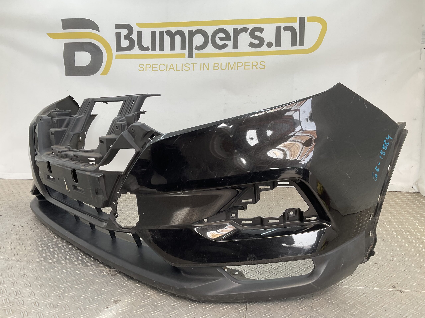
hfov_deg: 61.7
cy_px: 159
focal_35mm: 29
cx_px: 212
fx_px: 356
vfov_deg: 48.2
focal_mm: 3
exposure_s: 1/105
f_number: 1.8
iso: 16
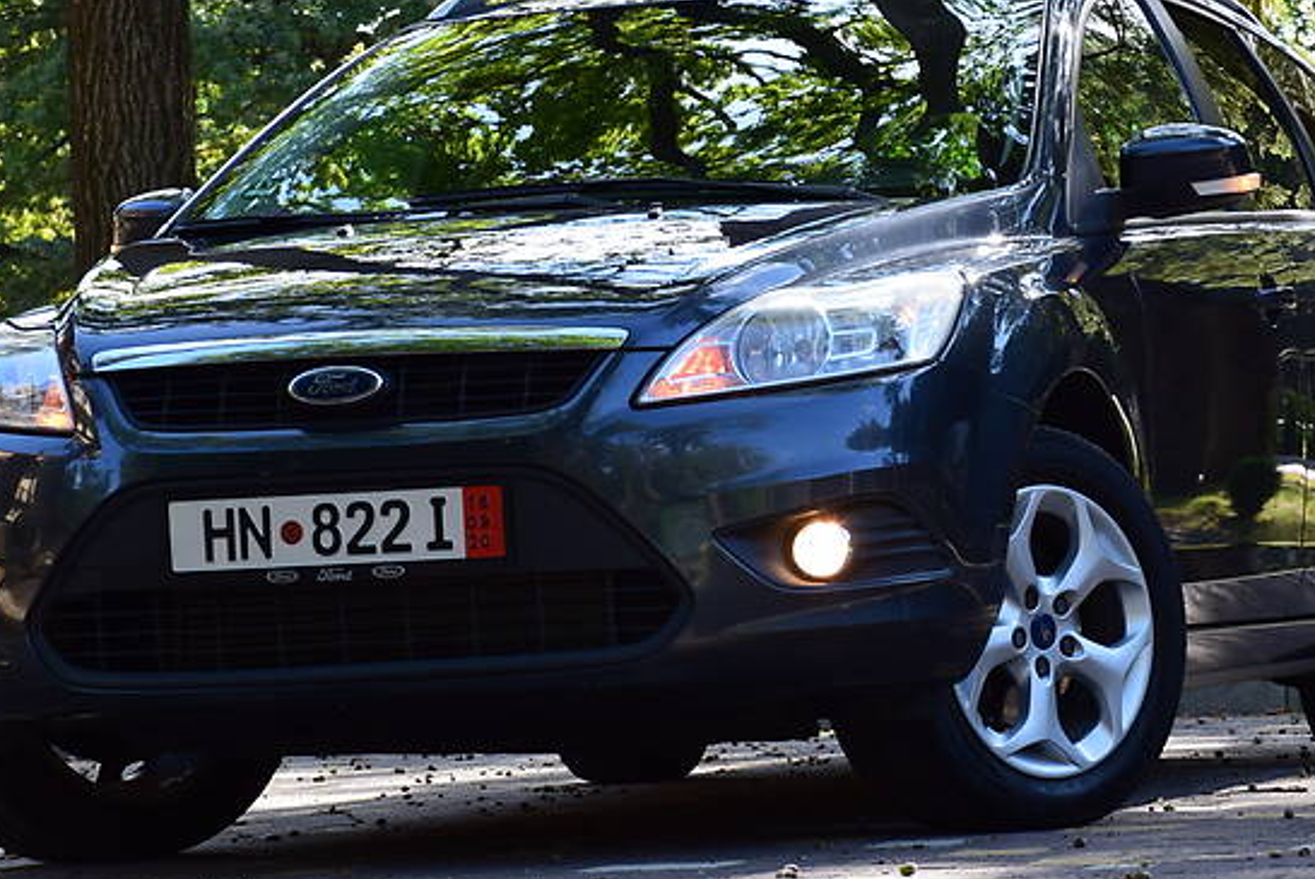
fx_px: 6022
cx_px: 698
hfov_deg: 12.5
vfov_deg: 8.3
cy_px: 382
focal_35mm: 165
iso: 400
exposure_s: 1/160
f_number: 9
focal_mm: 75
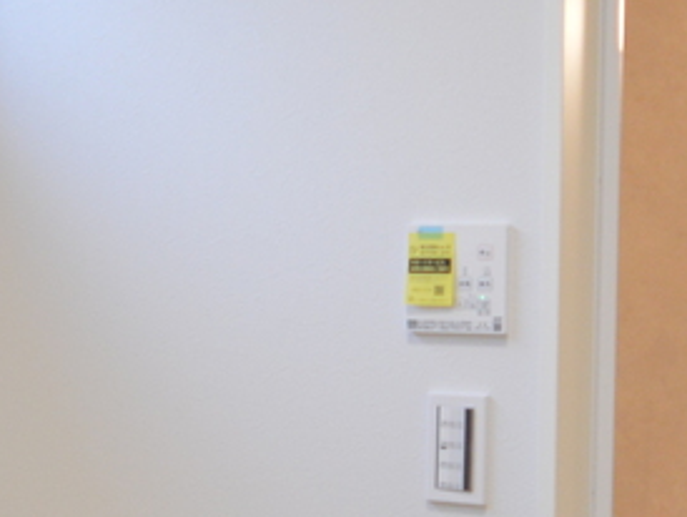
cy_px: 304
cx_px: 93
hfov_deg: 24.1
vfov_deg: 18.7
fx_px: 1569
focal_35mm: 79
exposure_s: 1/20
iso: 400
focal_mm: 10
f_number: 4
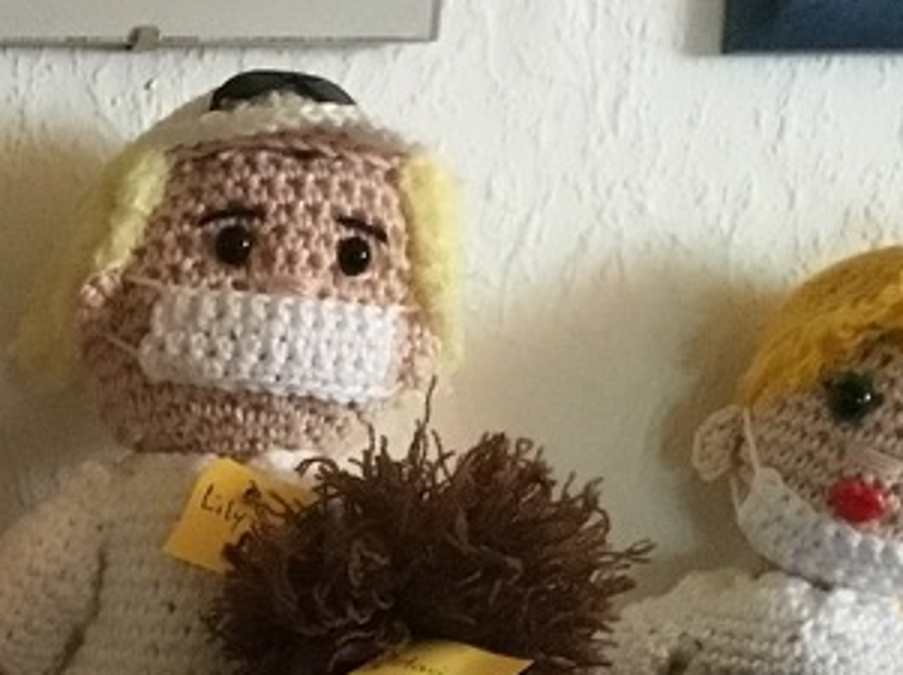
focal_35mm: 110
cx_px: -364
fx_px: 2866
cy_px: 1170
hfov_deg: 16.6
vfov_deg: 12.4
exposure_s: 1/25
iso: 200
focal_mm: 3.3
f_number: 2.4
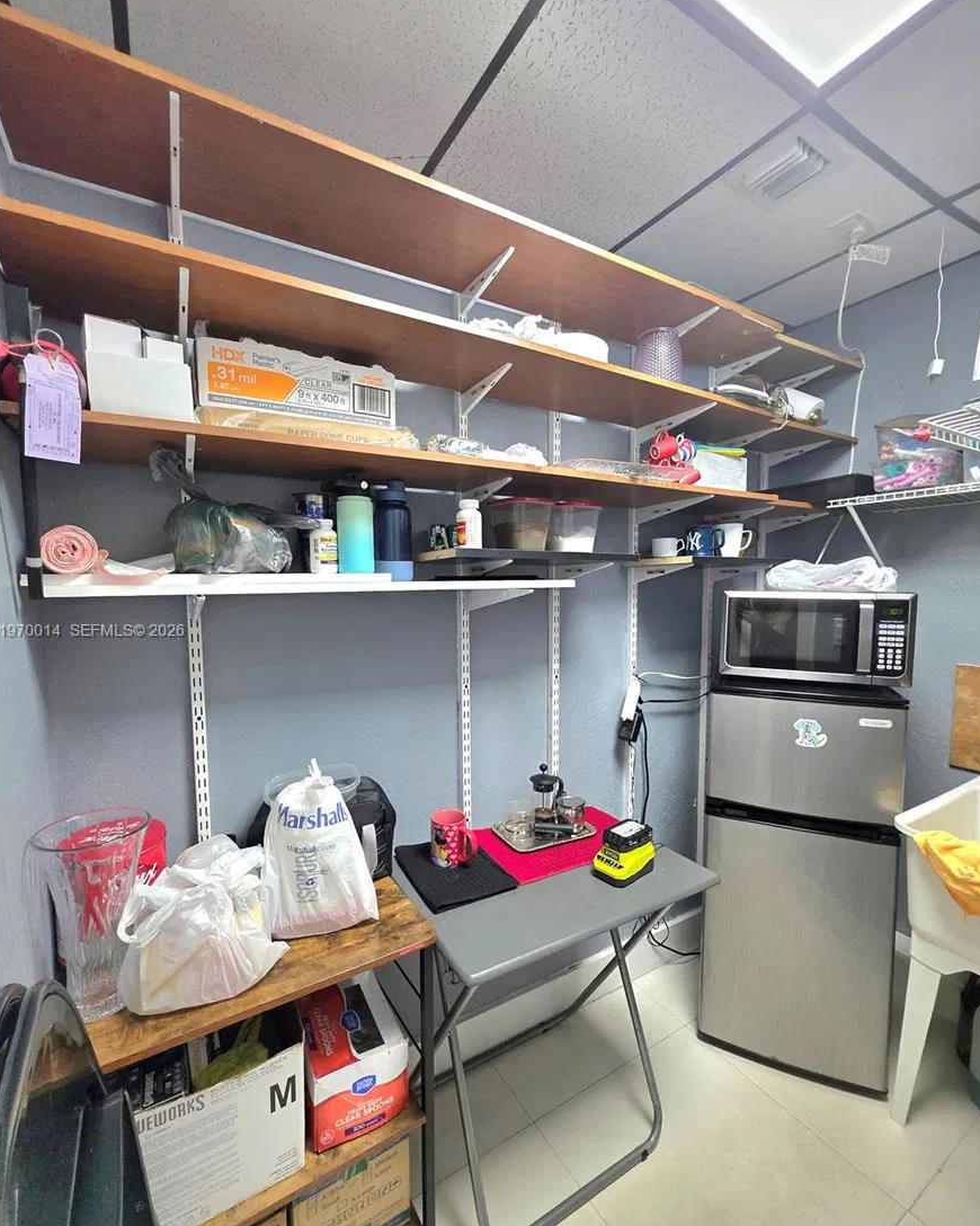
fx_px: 508
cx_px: 483
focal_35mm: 14
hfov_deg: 88.0
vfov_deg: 100.7
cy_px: 632
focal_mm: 2.2
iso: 250
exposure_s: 1/120
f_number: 1.9
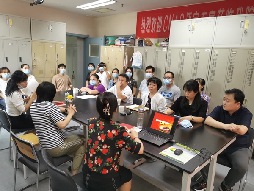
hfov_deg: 65.3
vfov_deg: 51.4
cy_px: 96
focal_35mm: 27
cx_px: 127
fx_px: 198
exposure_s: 1/60
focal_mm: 5.56
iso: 320
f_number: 1.6
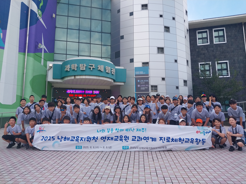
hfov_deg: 67.3
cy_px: 92
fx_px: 185
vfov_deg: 53.1
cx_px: 123
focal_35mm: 26
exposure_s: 1/307
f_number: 1.8
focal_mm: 4
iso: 20
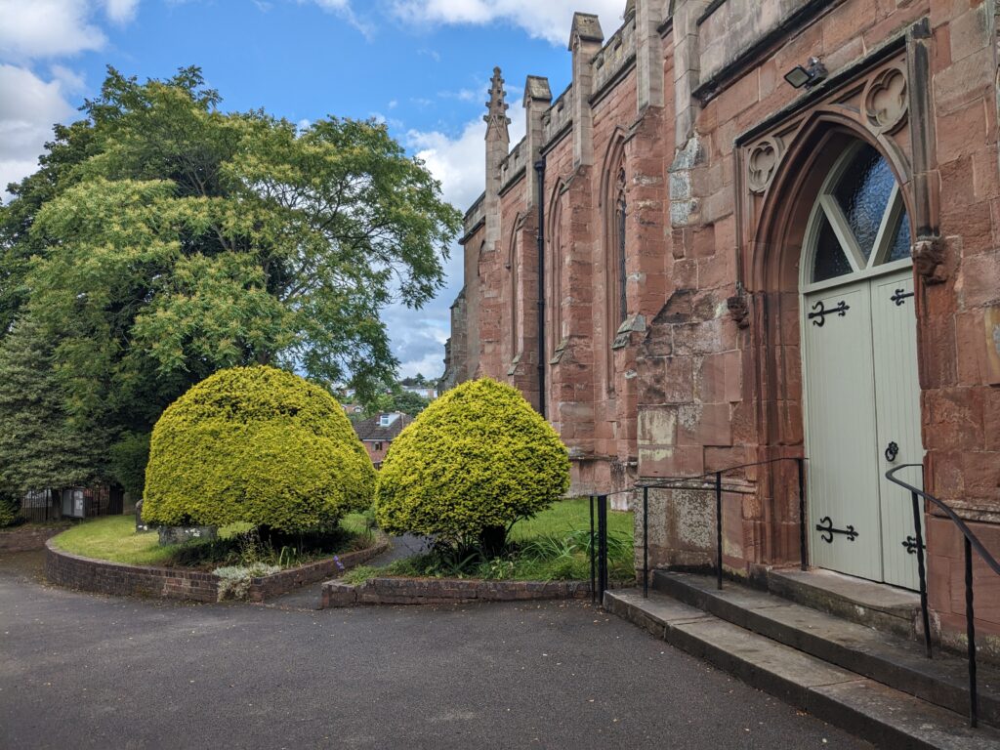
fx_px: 780
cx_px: 500
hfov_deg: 65.3
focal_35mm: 27
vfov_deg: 51.4
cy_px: 375
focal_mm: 4.38
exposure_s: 1/2924
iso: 60
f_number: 1.73
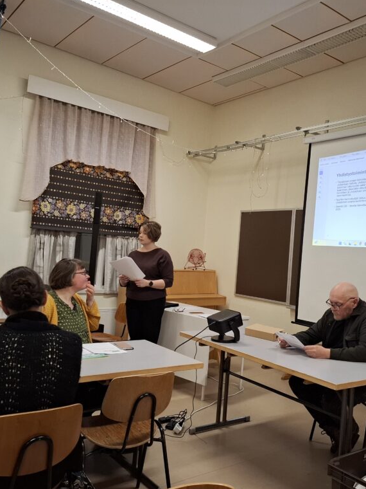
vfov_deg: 58.4
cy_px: 244
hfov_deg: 45.3
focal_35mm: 31
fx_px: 437
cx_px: 213
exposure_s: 1/100
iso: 250
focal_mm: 5.54
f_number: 1.8
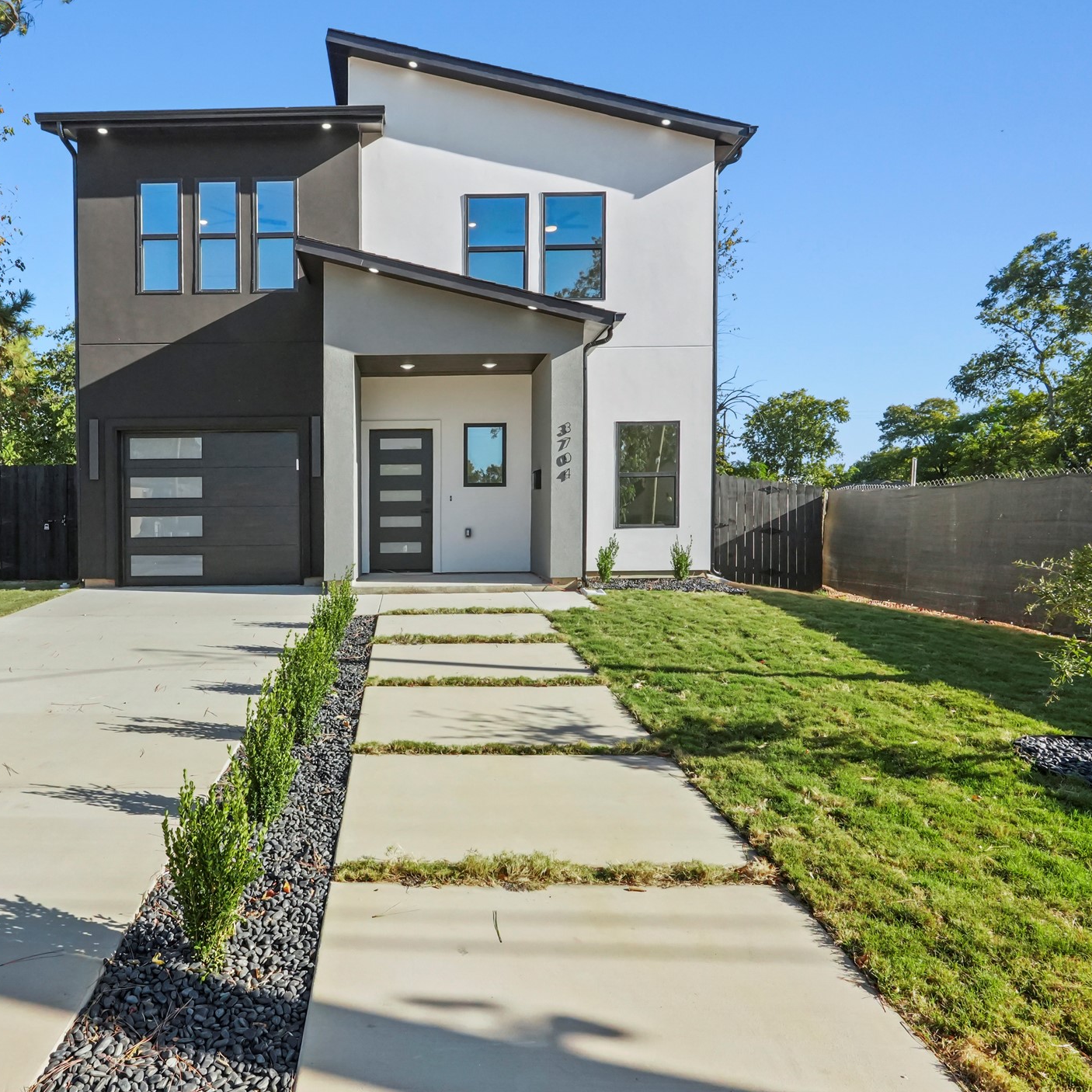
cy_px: 548
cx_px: 387
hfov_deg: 69.0
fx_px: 773
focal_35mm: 22
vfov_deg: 70.5
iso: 2500
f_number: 8
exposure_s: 1/800
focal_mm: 11
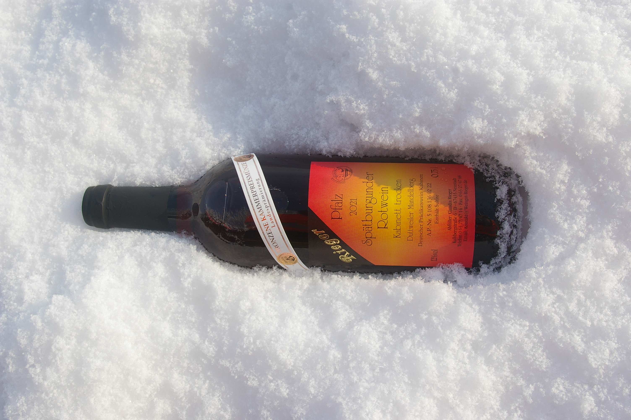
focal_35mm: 42
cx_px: 316
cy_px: 210
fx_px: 736
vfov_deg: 31.8
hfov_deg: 46.4
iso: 200
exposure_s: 1/350
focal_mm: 28
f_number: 8
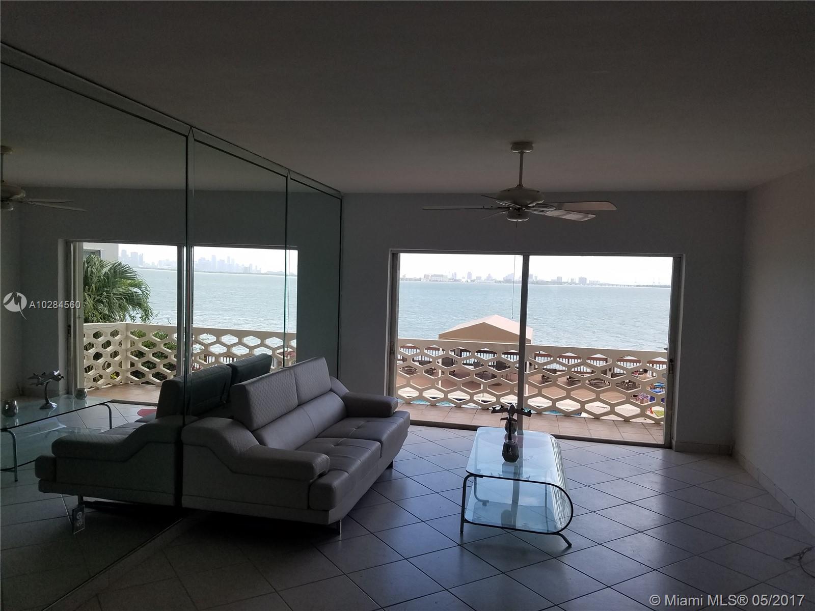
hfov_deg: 67.3
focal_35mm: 26
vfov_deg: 53.1
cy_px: 306
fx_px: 612
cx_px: 408
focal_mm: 4.2
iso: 50
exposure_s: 1/1116
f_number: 1.7
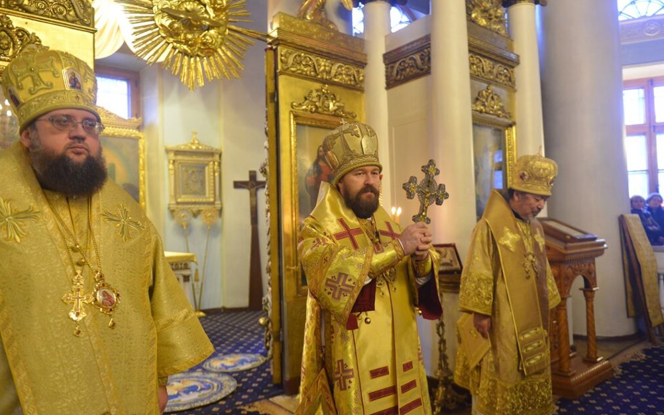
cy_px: 212
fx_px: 452
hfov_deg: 72.6
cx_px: 336
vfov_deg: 49.3
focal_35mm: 25
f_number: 2.8
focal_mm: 24
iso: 3200
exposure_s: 1/60
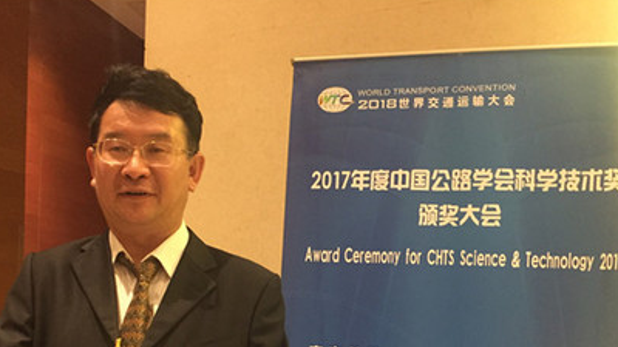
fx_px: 754
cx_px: 272
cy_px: 325
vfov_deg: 25.0
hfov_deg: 44.5
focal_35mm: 46
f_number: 2.2
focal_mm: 4.15
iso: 320
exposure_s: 1/17
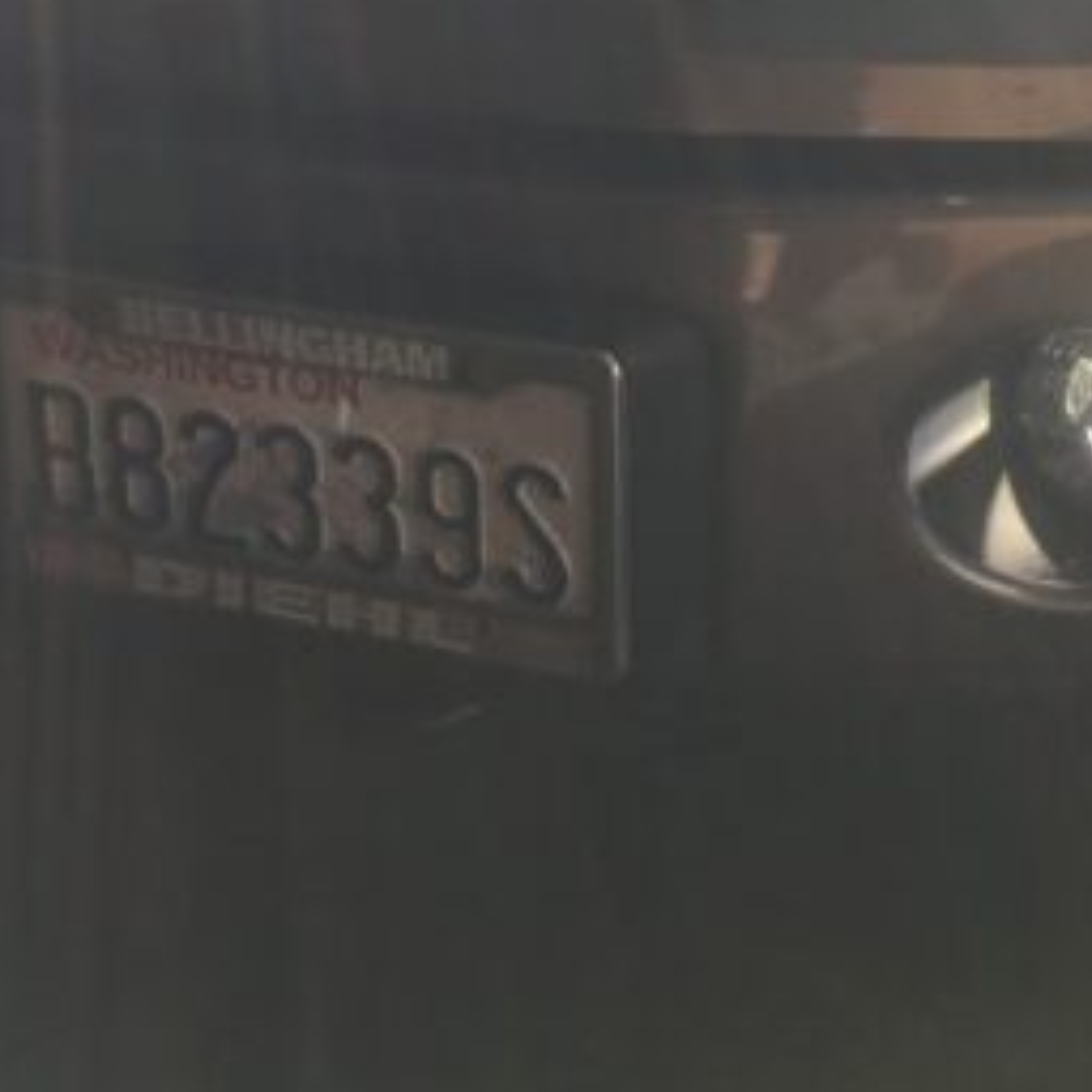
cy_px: -2
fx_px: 2498
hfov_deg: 24.4
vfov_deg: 23.6
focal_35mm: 70
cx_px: 836
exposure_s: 1/444
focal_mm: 4.15
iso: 25
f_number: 2.2
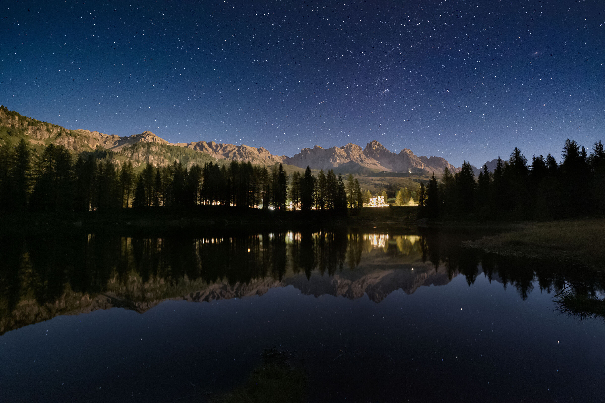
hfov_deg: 100.4
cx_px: 302
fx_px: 252
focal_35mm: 15
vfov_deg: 77.3
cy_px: 202
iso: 6400
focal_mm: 10.6
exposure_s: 30
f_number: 2.8
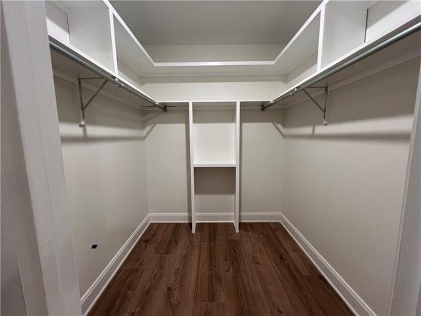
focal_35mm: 13
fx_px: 158
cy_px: 158
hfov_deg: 106.2
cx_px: 210
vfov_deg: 89.9
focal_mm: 1.57
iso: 160
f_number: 1.8
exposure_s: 1/60
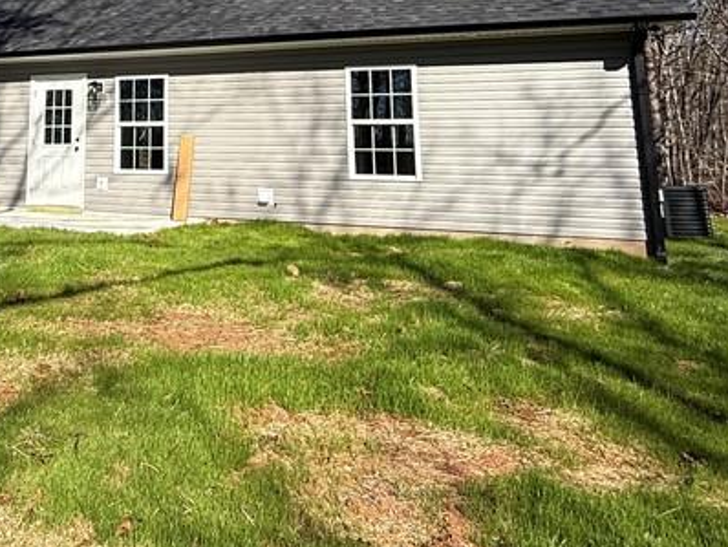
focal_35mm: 36
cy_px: 27
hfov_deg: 47.8
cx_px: 123
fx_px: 758
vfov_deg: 36.5
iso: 50
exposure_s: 1/1656
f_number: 2.2
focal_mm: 2.22
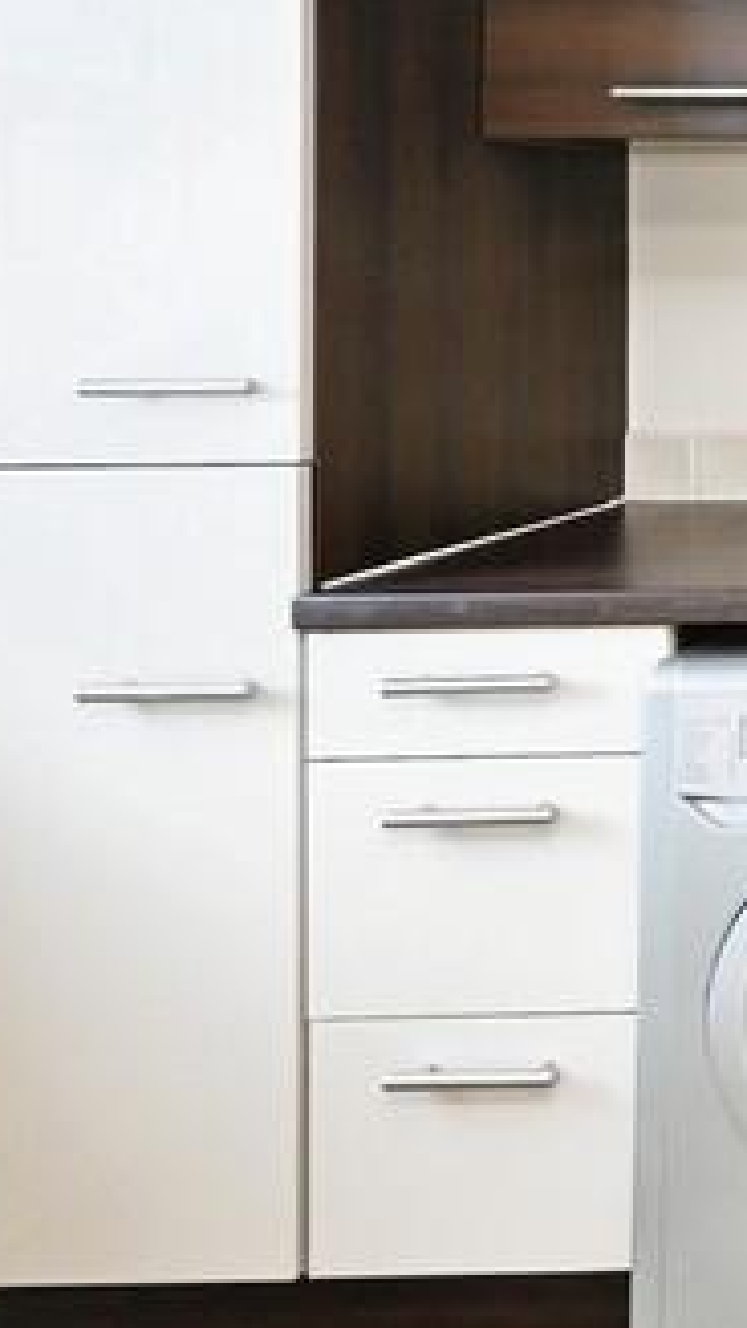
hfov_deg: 16.6
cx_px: 1632
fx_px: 1619
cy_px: 266
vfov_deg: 42.6
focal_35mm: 46
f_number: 4
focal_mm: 14
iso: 1600
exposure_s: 1/60
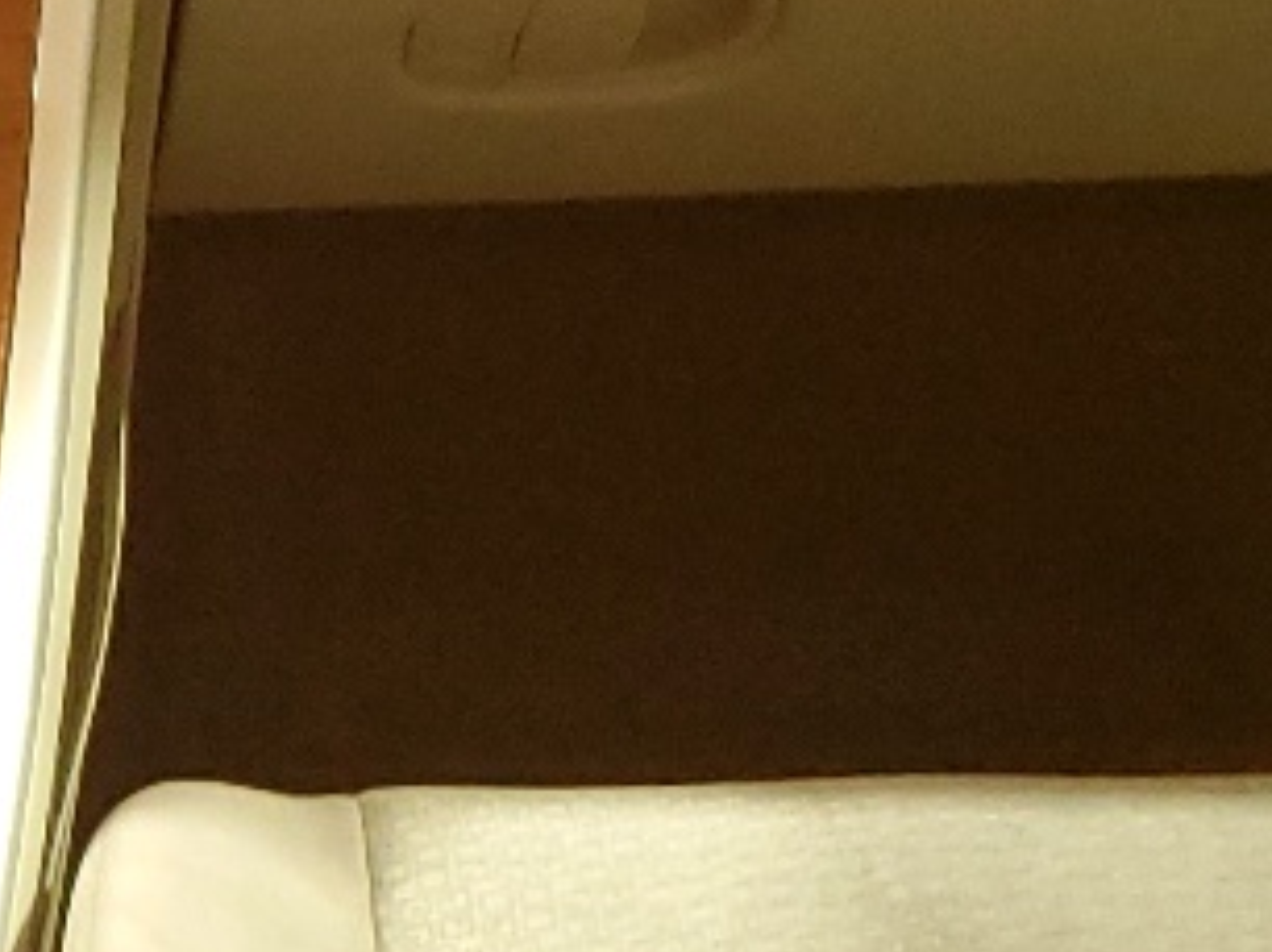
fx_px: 4994
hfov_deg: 13.9
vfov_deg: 10.7
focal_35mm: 136
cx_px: -449
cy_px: 1131
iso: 377
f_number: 1.5
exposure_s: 1/15
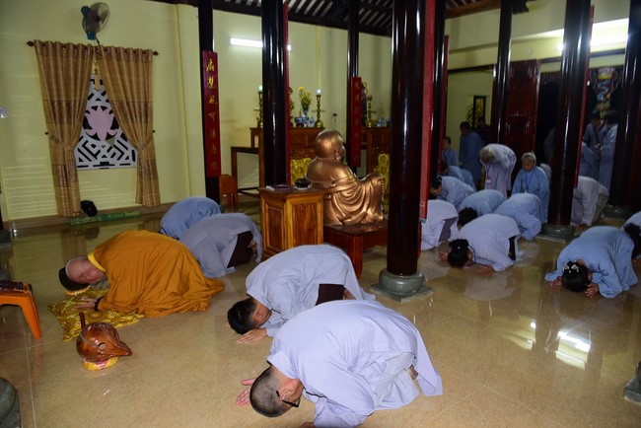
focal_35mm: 24
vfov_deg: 53.2
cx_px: 320
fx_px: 428
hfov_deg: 73.7
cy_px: 214
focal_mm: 24
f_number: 5
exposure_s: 1/40
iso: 800
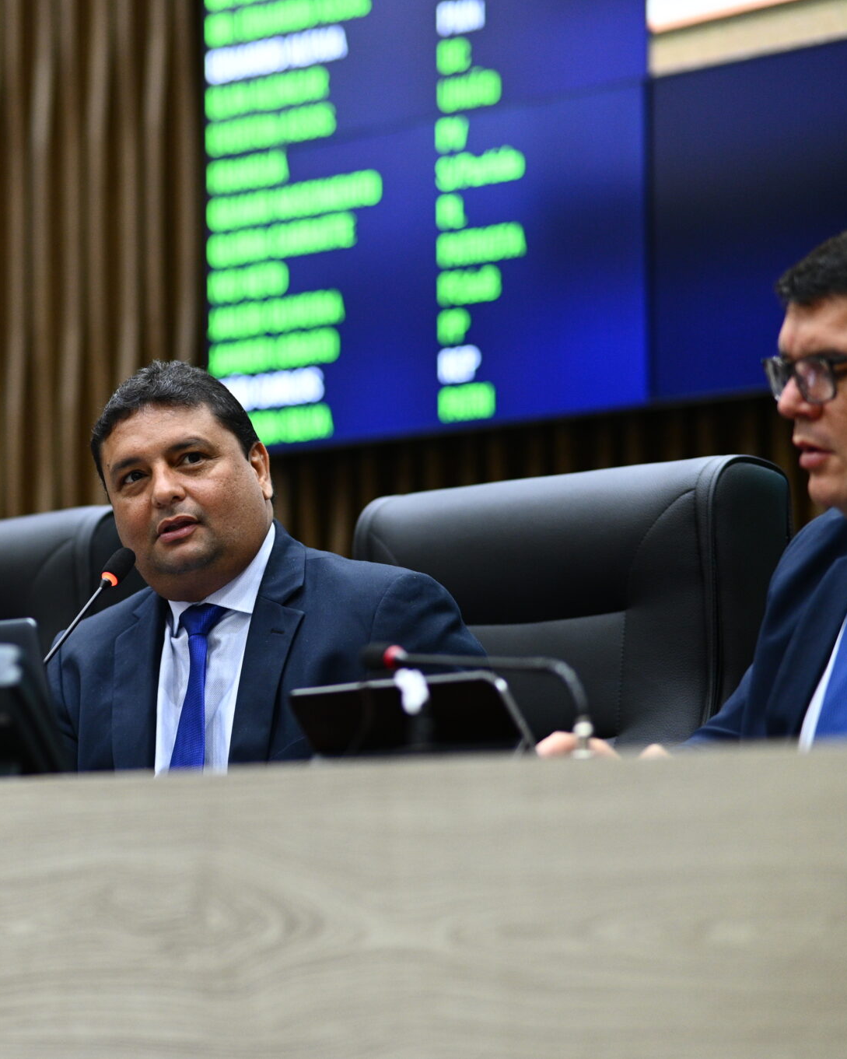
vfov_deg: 16.0
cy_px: 530
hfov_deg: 12.8
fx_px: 3760
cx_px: 122
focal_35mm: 120
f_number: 1.8
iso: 1600
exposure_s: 1/200
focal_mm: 85
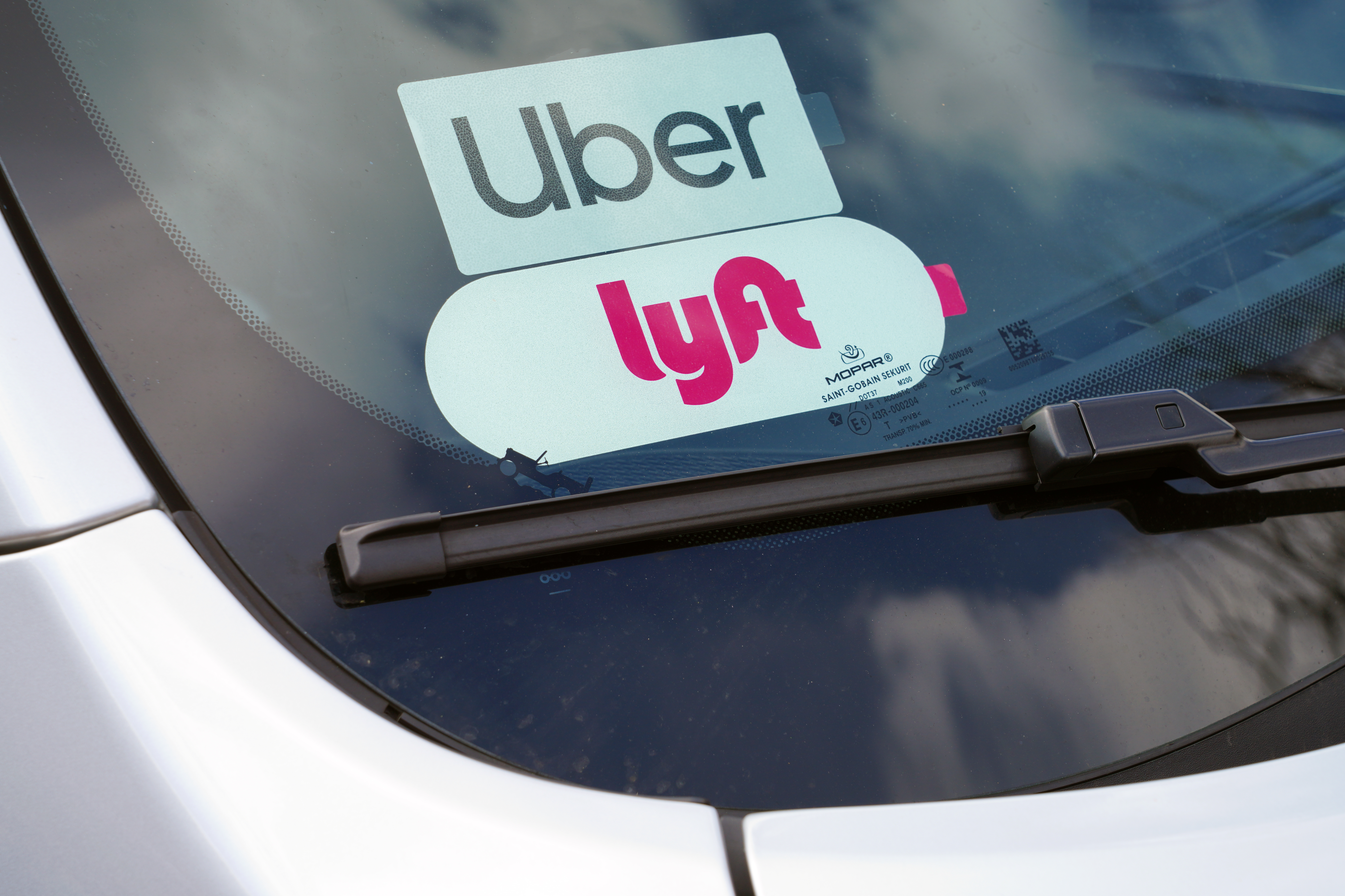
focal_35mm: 106
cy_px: 446
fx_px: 3960
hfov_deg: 19.3
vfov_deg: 12.9
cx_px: 667
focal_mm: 105
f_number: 10
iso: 100
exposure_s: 1/80
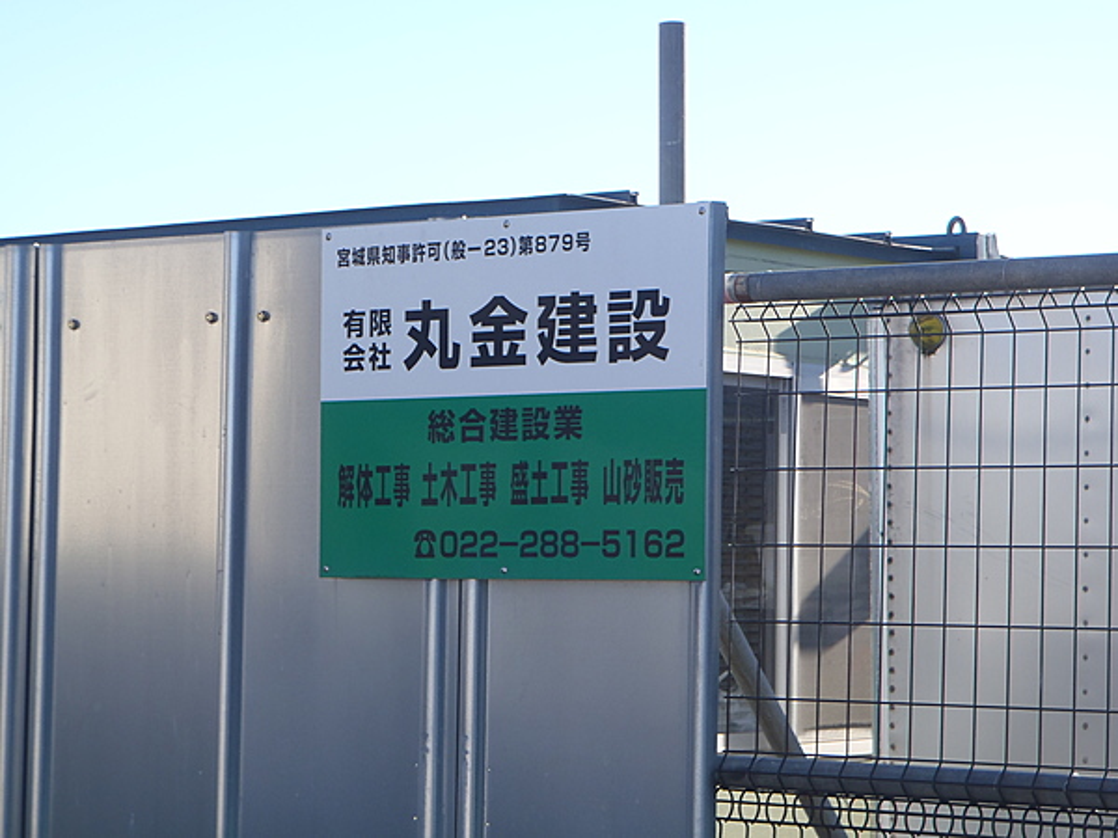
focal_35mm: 102
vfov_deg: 14.5
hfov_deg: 19.3
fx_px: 3294
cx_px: 559
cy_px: 419
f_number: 5.1
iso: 80
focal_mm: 18.2
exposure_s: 1/200
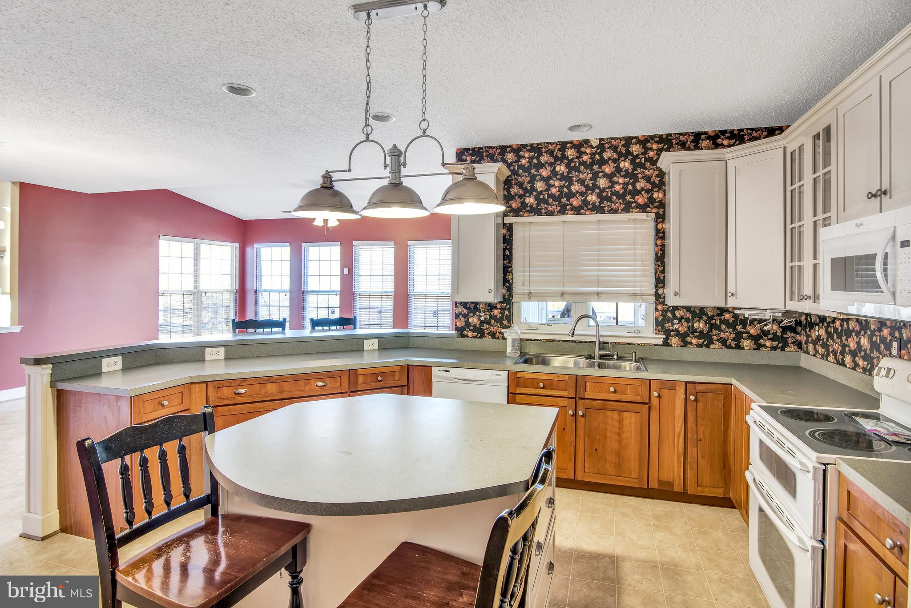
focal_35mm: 17
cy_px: 304
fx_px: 430
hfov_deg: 93.3
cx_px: 456
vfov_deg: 70.5
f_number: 9
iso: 320
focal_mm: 17
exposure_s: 1/1.67
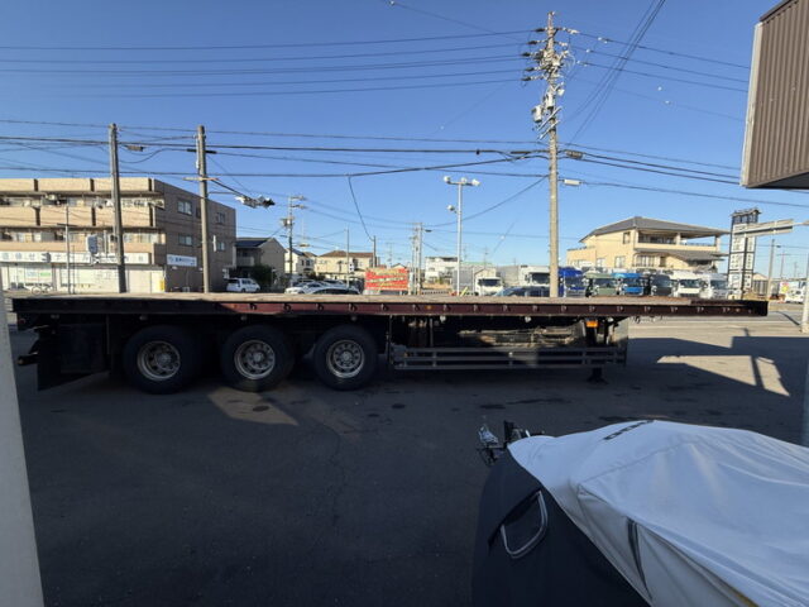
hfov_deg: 102.1
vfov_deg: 85.7
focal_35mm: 14
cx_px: 404
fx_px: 327
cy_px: 304
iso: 50
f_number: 2.2
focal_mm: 2.22
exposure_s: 1/1259
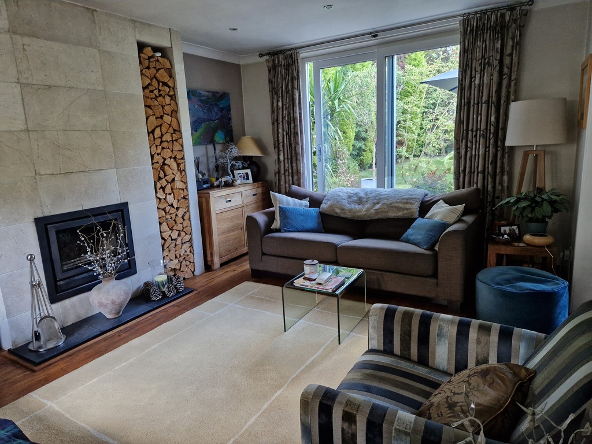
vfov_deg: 58.9
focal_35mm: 23
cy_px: 222
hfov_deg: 73.9
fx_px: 393
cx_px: 296
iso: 320
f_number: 1.8
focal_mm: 5.4
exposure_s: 1/100
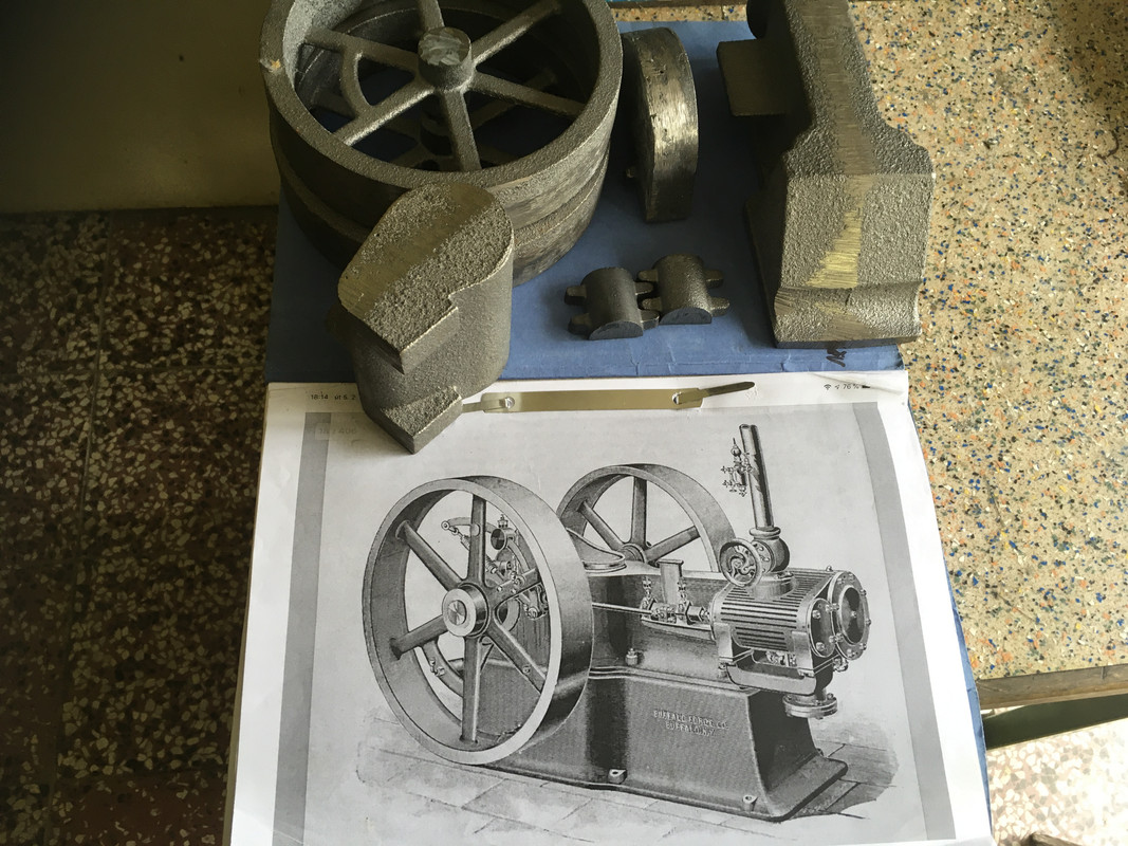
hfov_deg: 61.7
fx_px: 945
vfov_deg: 48.2
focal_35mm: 29
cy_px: 423
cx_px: 564
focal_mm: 4.15
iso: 64
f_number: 2.2
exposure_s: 1/33
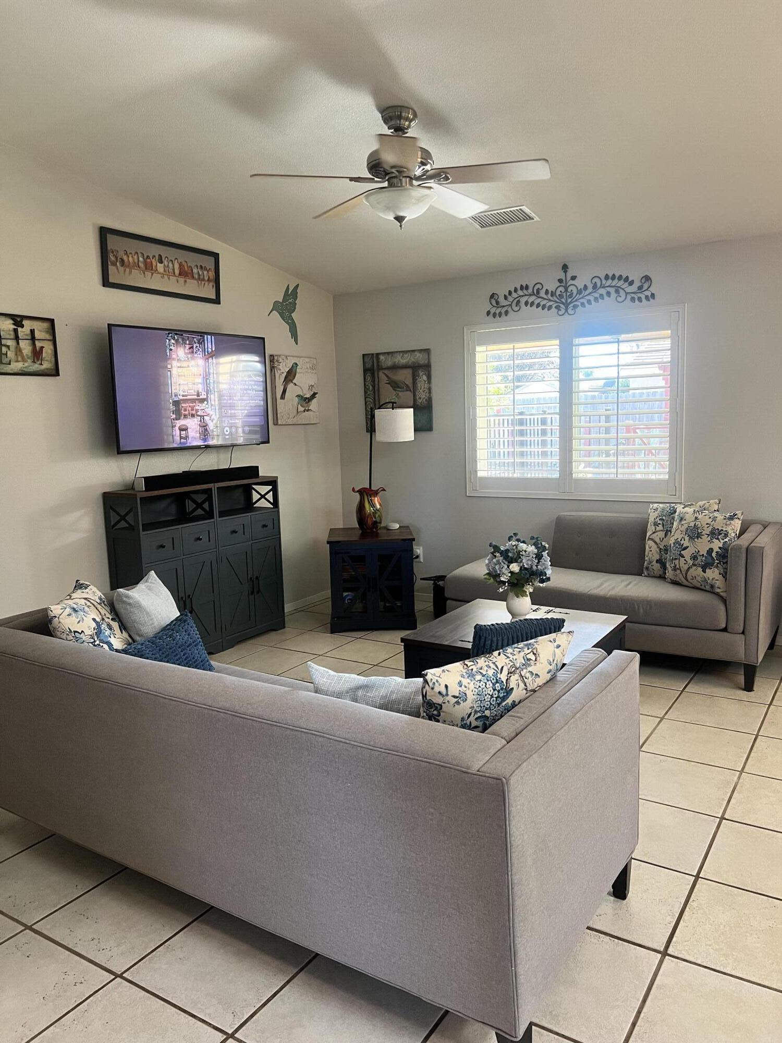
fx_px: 783
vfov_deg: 67.3
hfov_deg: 53.1
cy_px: 522
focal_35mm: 26
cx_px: 391
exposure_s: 1/60
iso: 160
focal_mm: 5.7
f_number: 1.5
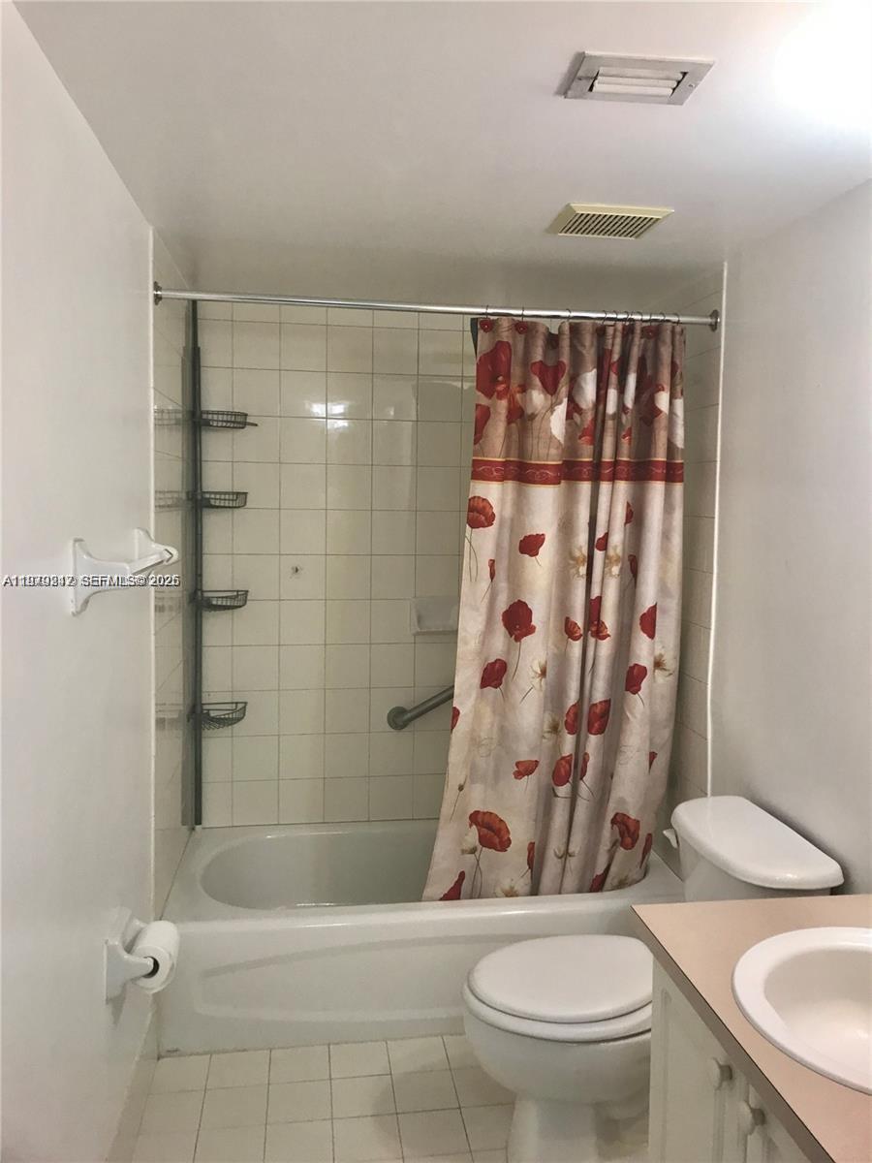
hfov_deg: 49.7
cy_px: 582
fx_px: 940
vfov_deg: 63.4
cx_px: 436
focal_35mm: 28
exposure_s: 1/24
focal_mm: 3.99
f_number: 1.8
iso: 40
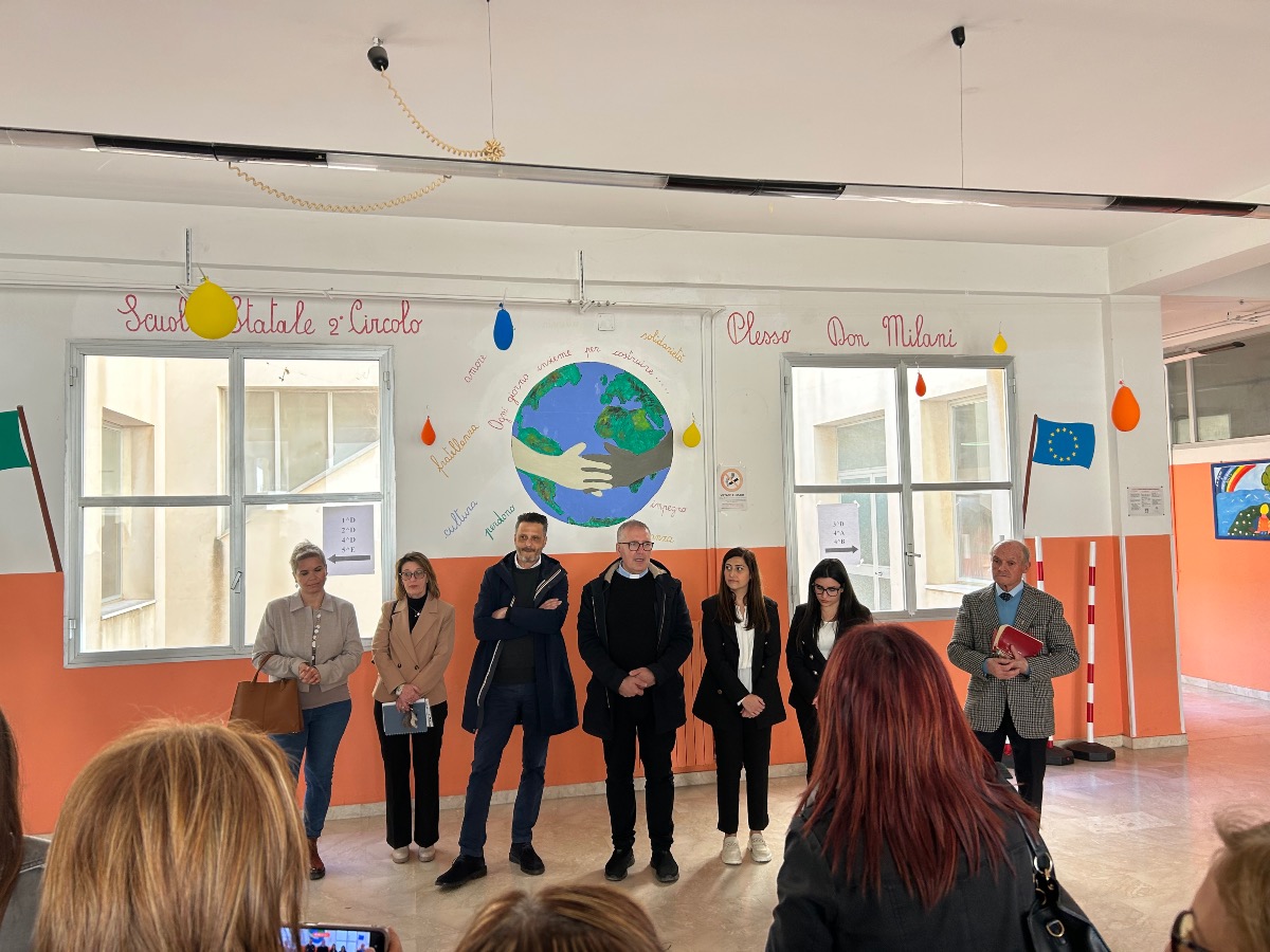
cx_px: 635
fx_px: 954
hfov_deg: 67.3
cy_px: 476
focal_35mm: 26
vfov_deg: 53.1
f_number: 1.5
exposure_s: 1/121
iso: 50
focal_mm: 5.7
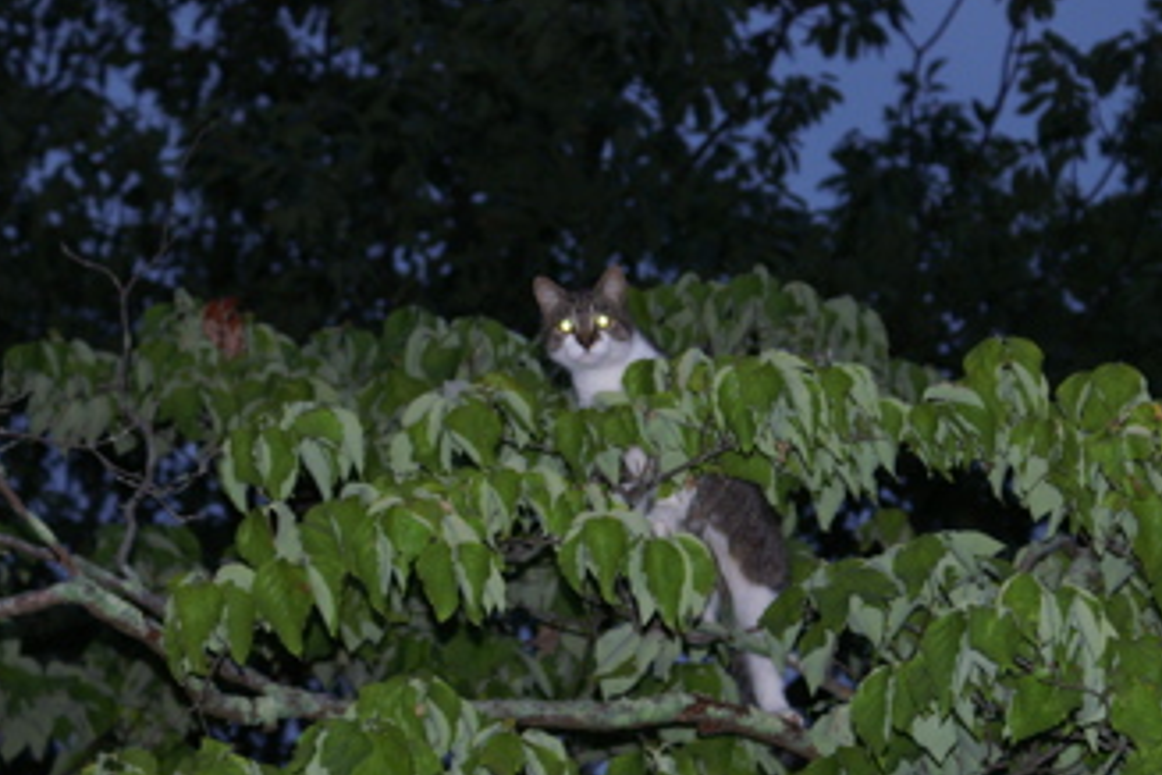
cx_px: 631
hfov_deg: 14.2
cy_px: 340
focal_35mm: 144
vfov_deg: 9.5
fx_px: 4648
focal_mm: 70
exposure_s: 1/125
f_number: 5.6
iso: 400
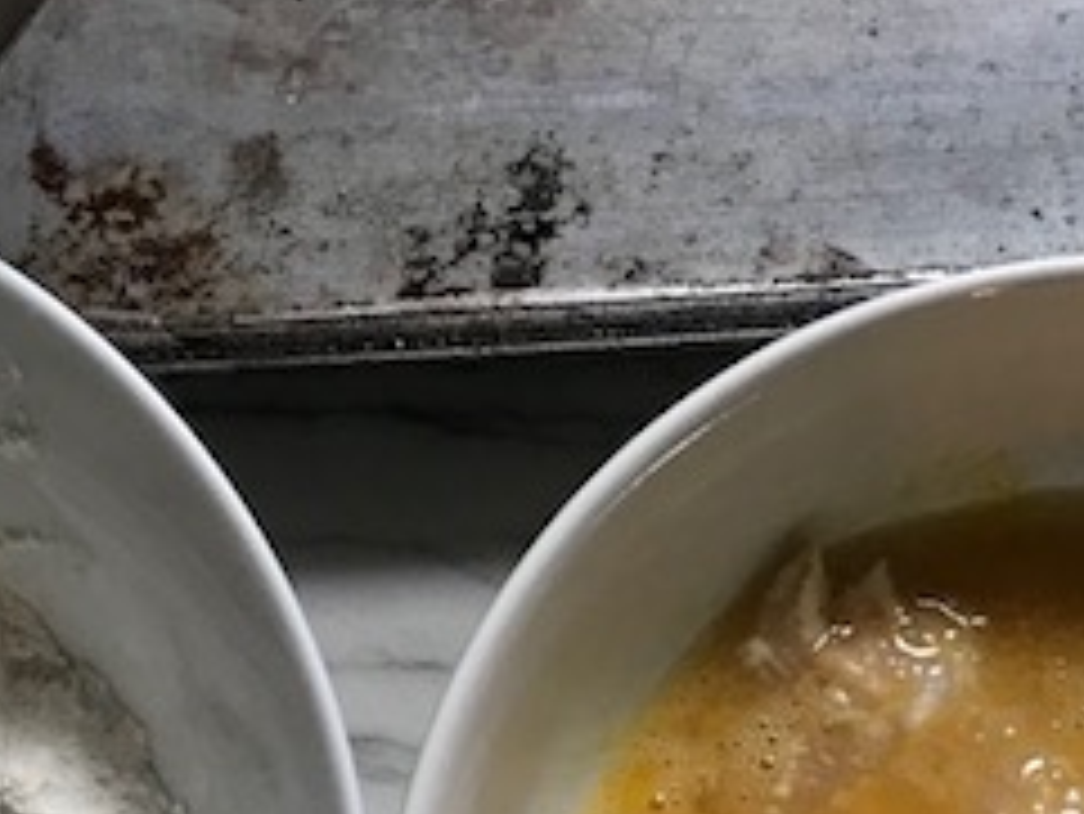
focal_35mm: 93
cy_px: 751
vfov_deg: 15.7
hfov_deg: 21.1
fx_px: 2914
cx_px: 598
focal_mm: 3.99
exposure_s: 1/20
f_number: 1.8
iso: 40
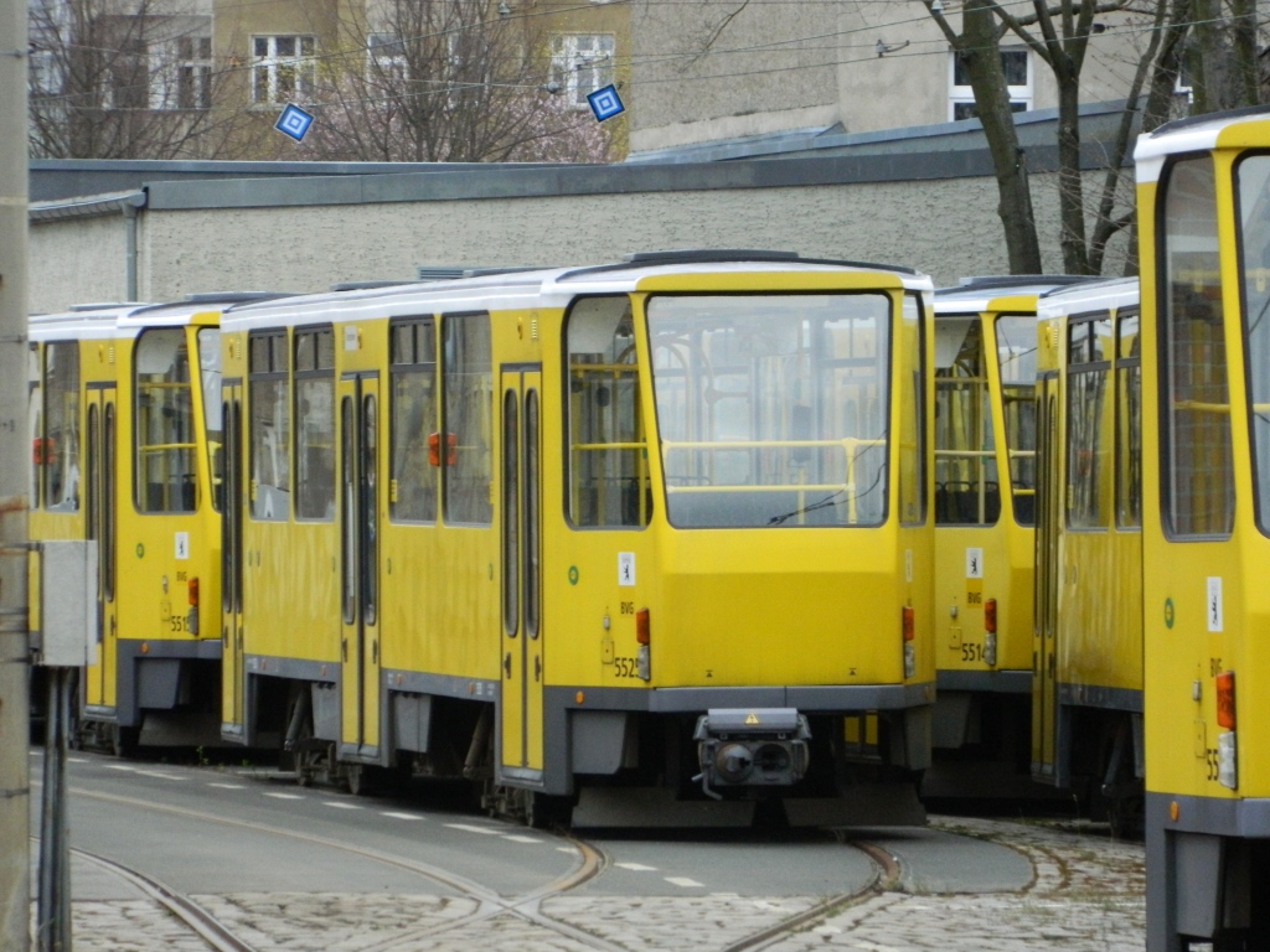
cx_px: 635
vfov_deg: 4.5
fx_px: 12180
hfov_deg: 6.0
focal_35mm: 332
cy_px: 476
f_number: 5.6
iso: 400
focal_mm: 59.7
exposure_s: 1/125
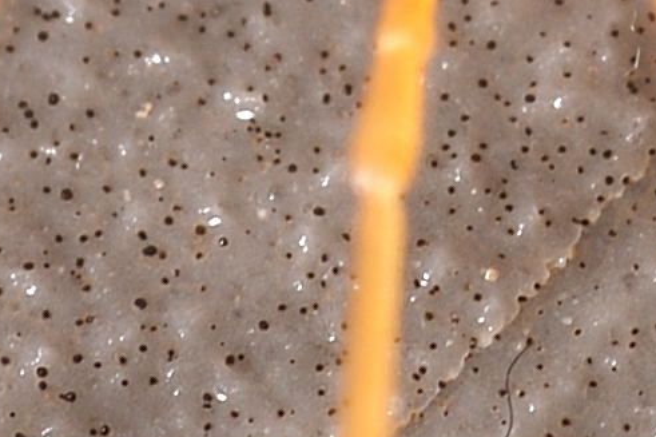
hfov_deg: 2.1
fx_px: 17560
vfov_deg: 1.4
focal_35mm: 964
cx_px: 373
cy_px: -524
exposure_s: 1/160
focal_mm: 105
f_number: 25
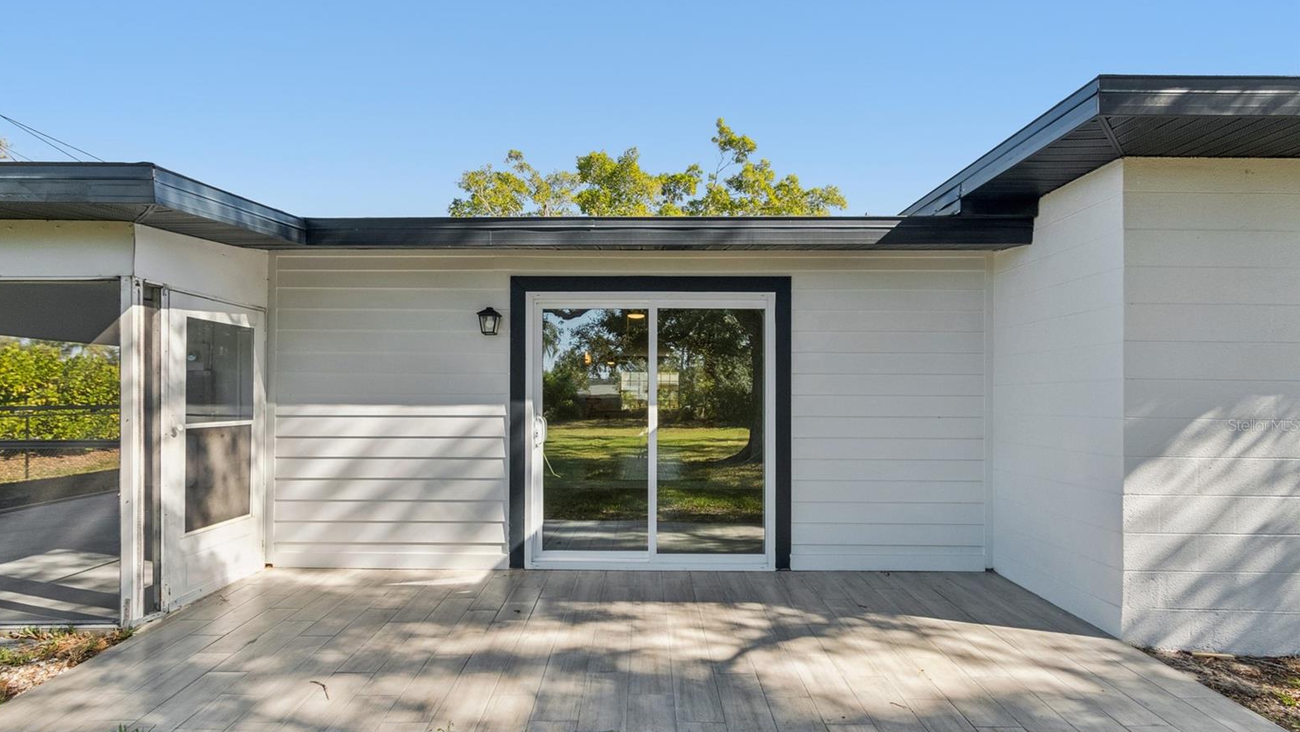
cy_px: 425
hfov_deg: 99.4
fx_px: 552
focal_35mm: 16
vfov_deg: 66.7
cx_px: 640
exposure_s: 1/500
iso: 640
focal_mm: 10
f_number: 7.1
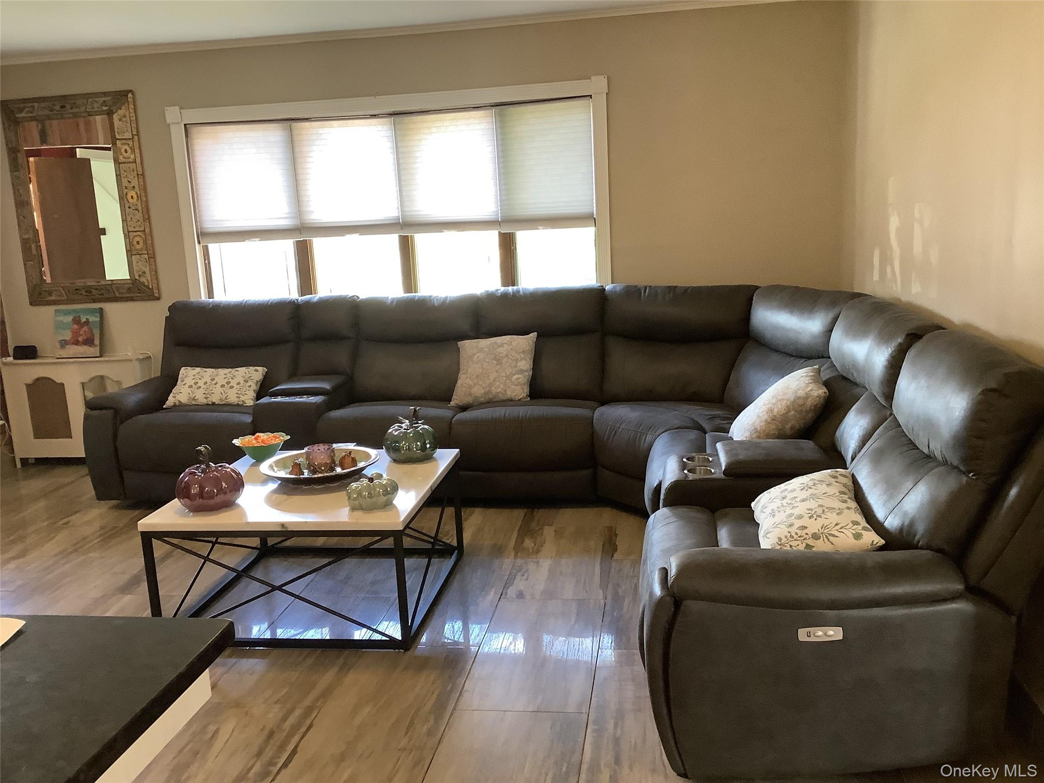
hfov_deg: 58.4
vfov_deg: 45.4
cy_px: 392
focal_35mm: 31
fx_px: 935
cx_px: 522
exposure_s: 1/60
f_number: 2.4
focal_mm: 3.3
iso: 250
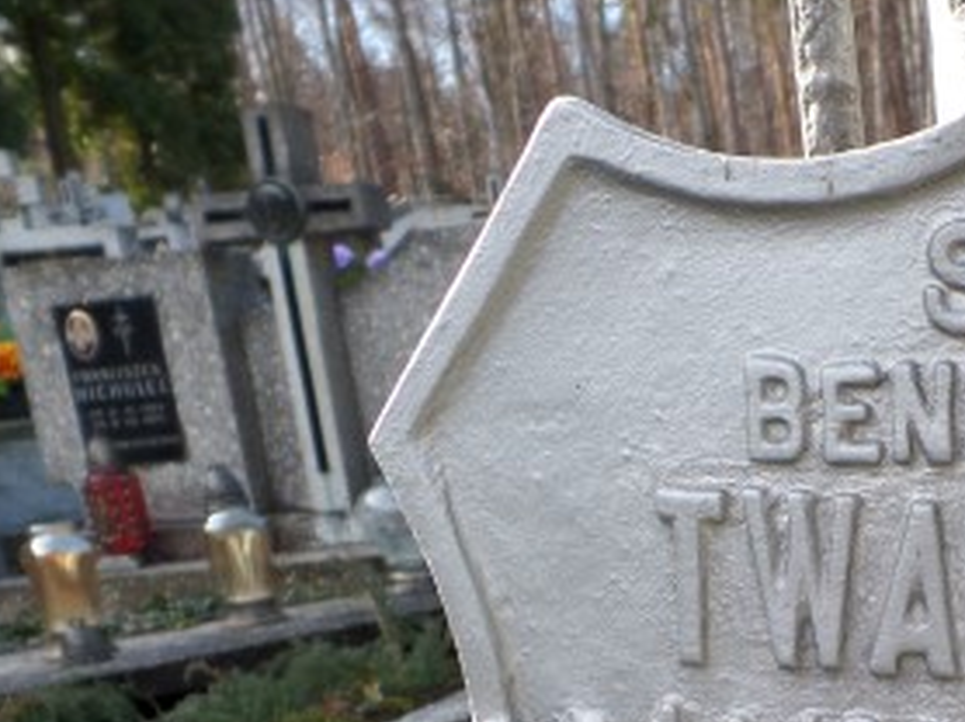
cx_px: 989
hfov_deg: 32.9
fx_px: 1476
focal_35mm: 53
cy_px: 739
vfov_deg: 25.9
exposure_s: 1/250
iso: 100
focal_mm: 4.1
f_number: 3.5
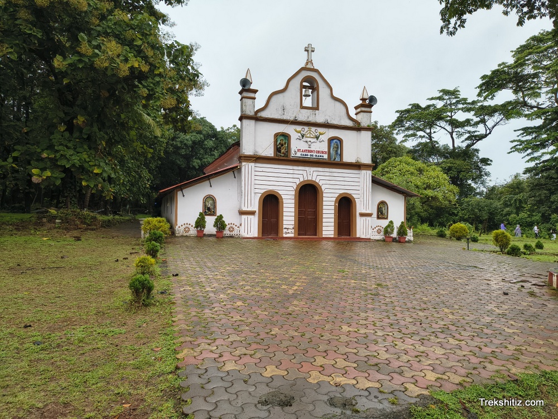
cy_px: 210
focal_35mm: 24
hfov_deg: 71.6
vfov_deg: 56.8
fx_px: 387
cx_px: 279
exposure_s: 1/1068
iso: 101
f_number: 1.8
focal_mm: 5.56
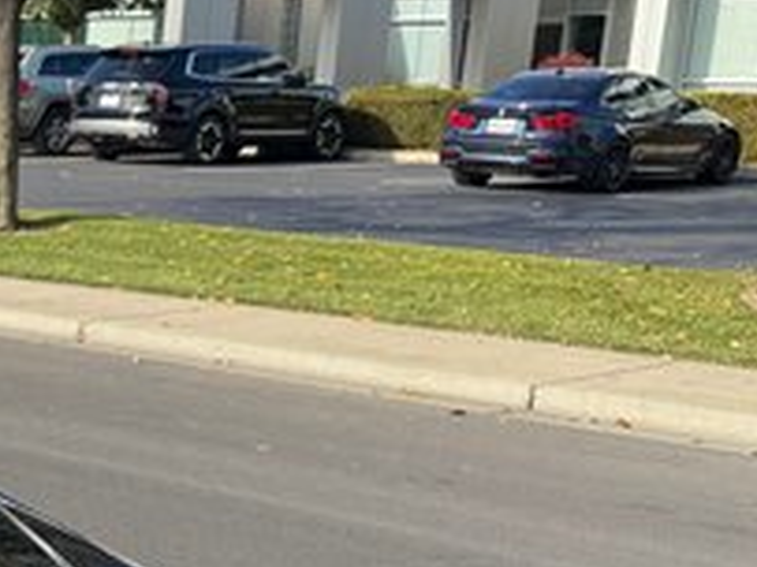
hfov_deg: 19.1
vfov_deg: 17.1
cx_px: -489
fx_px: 1858
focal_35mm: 85
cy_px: 515
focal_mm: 6.76
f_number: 1.78
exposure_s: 1/1522
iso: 80
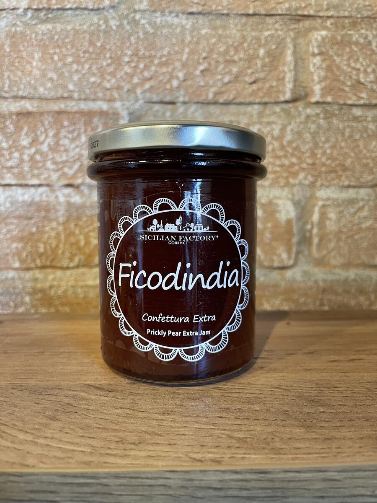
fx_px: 378
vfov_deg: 67.3
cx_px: 188
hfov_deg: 53.1
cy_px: 252
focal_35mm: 26
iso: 200
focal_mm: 4.2
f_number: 1.6
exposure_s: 1/50
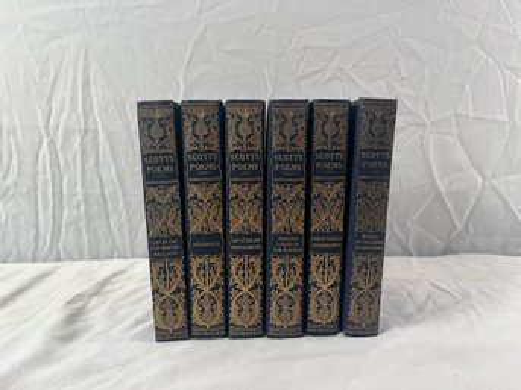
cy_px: 195
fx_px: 391
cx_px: 260
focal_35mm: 26
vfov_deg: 53.0
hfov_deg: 67.3
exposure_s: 1/60
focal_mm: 5.1
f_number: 1.6
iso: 80
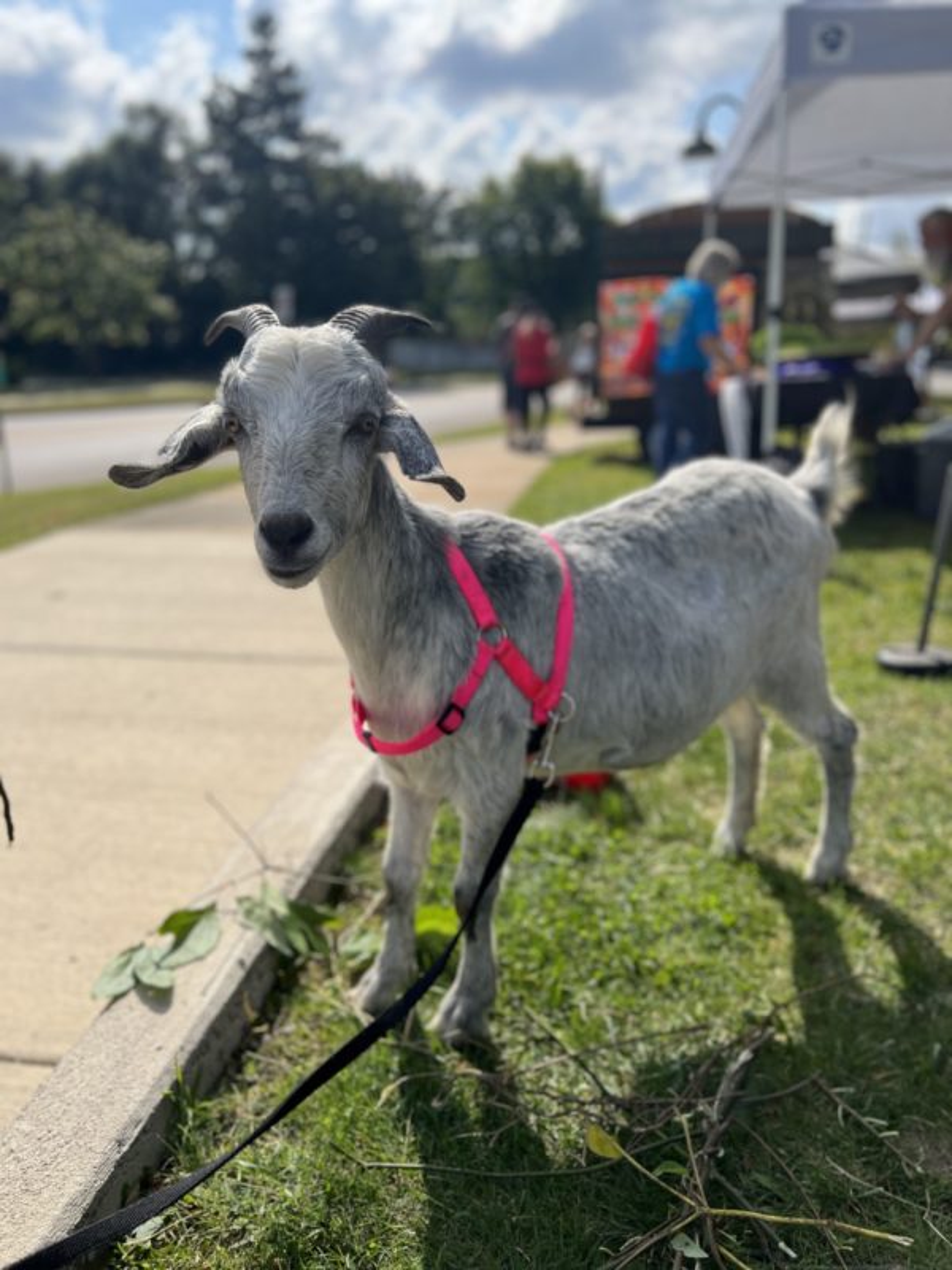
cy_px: 635
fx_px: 953
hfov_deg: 53.1
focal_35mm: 26
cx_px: 476
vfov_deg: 67.3
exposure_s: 1/4630
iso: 50
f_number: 1.5
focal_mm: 5.7
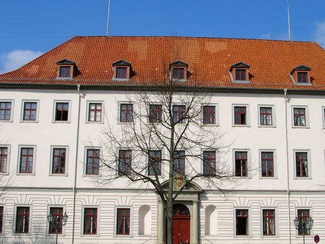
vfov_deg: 28.0
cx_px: 181
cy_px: 134
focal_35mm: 52
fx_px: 488
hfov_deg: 36.8
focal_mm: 7.69
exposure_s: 1/704
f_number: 5.6
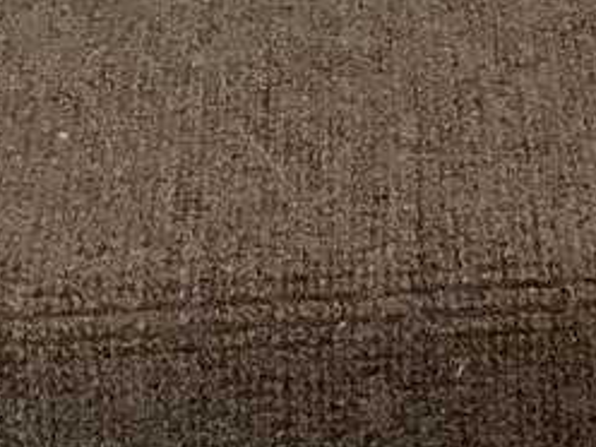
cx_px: 494
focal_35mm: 189
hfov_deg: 10.4
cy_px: -890
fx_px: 3254
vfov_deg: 7.0
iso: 640
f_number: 2.4
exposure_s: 1/24
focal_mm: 3.3
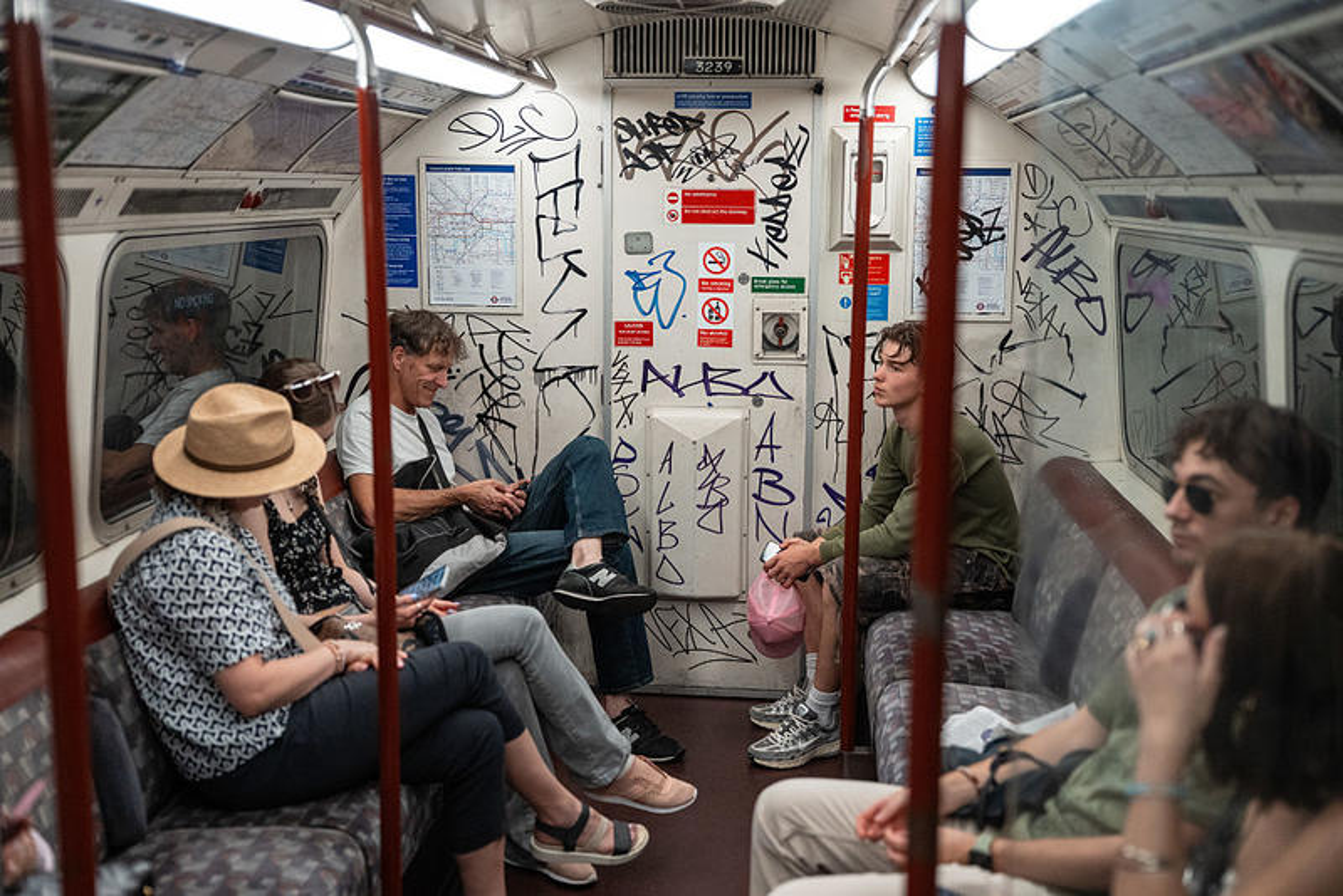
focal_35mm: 39
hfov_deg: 49.5
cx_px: 672
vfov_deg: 34.2
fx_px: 1455
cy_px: 448
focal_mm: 39
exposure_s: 1/1000
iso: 3200
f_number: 2
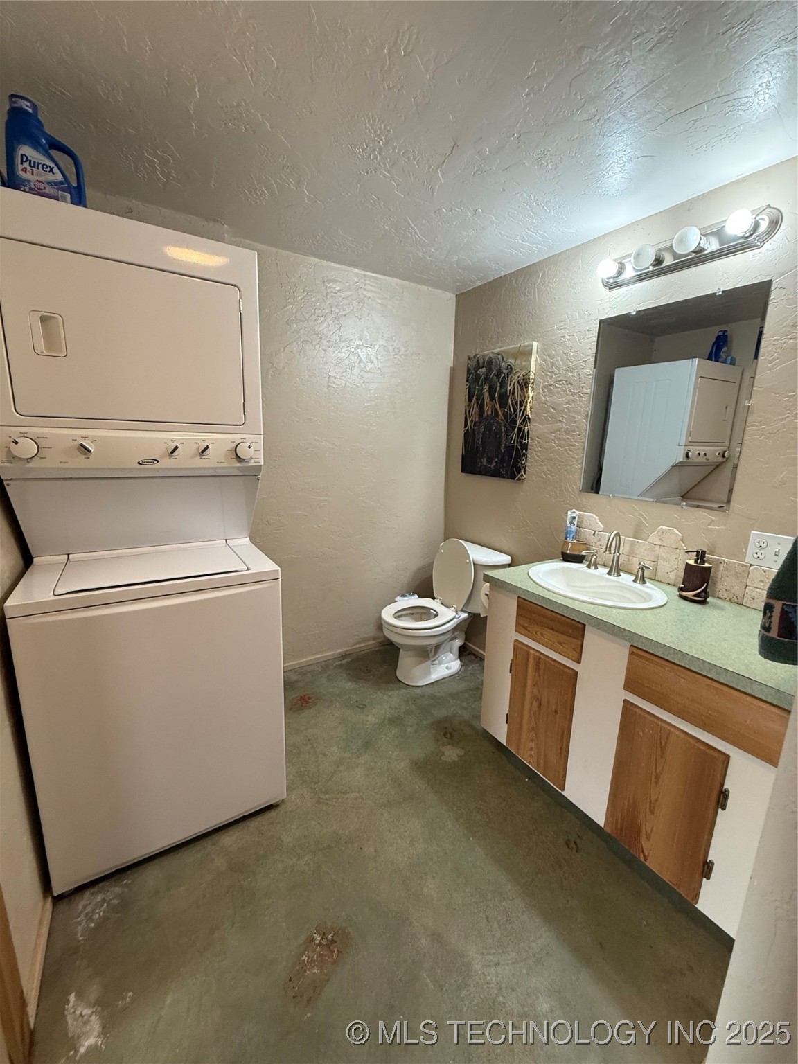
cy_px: 532
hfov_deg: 85.7
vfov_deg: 102.1
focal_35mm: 14
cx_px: 399
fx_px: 430
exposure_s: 1/60
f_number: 2.2
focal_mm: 2.22
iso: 250
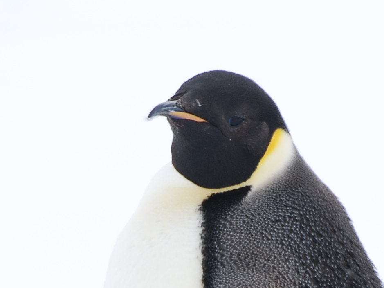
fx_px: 13210
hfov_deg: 1.7
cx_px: 249
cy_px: 371
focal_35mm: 1191
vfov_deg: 1.2
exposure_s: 1/320
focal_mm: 200
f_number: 10
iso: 100
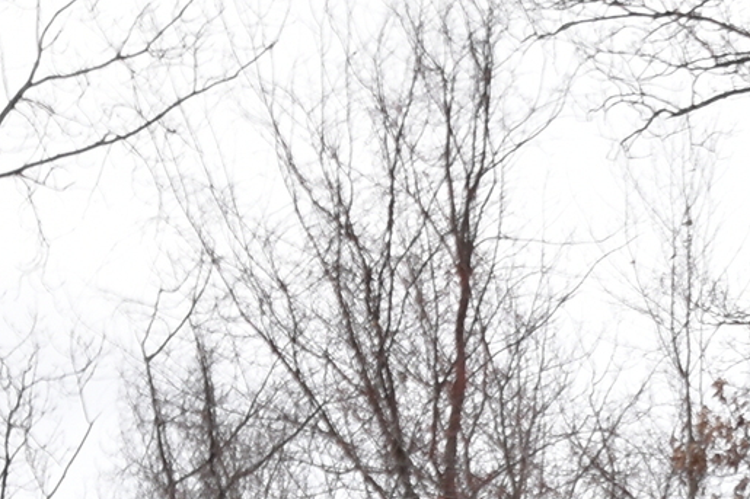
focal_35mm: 179
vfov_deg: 7.1
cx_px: 1085
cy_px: 1308
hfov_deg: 11.1
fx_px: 3728
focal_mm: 20
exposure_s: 1/250
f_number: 8
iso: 400
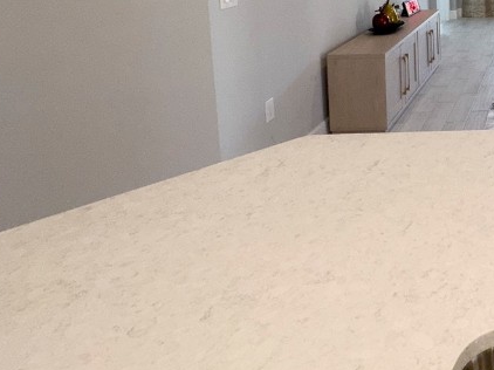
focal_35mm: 34
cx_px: 563
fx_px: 485
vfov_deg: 35.6
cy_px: -39
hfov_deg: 41.2
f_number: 2.2
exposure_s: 1/120
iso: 40
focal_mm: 2.22
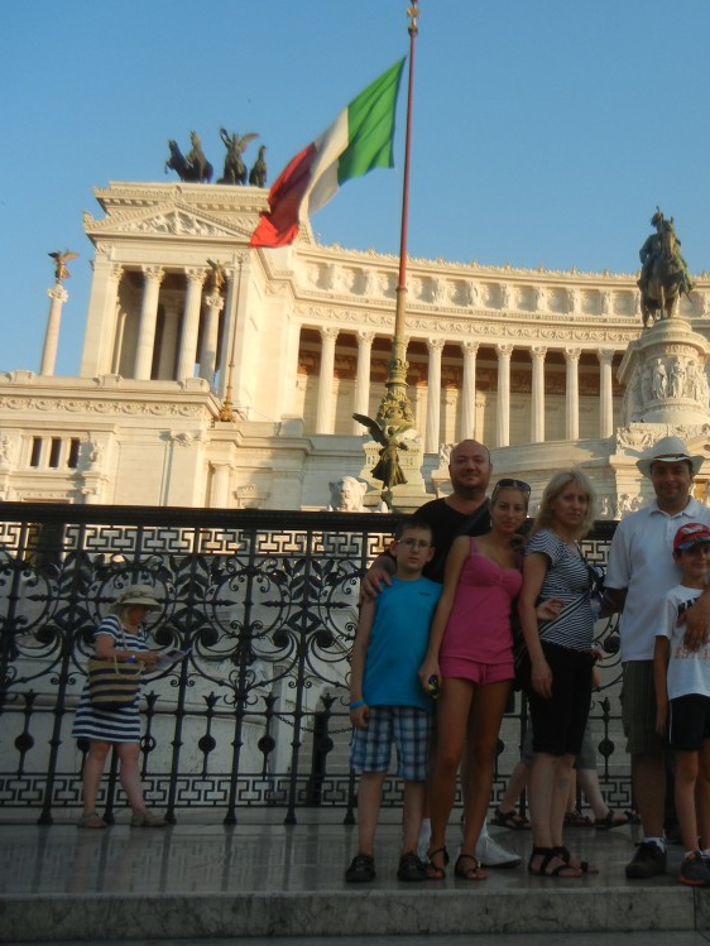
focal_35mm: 41
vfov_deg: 45.8
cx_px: 590
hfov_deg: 33.9
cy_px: 471
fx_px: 1121
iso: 160
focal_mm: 5.4
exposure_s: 1/586
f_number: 3.5
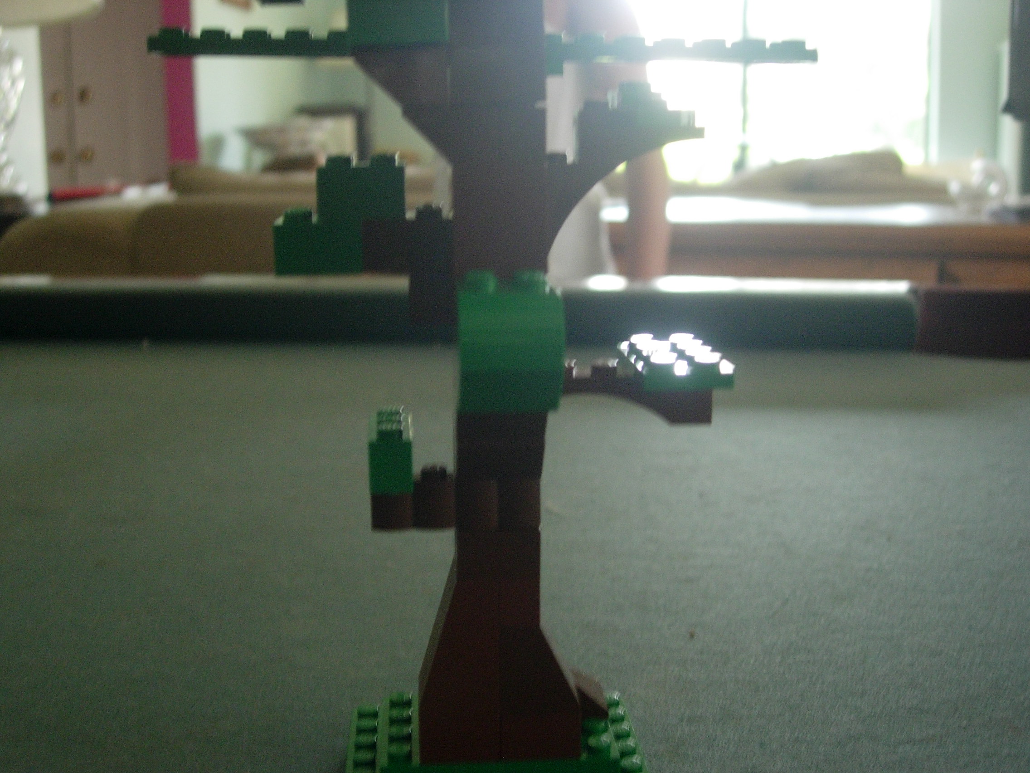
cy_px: 386
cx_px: 515
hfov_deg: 45.8
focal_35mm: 41
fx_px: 1220
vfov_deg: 35.1
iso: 188
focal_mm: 8.5
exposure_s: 1/32.9
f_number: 2.9
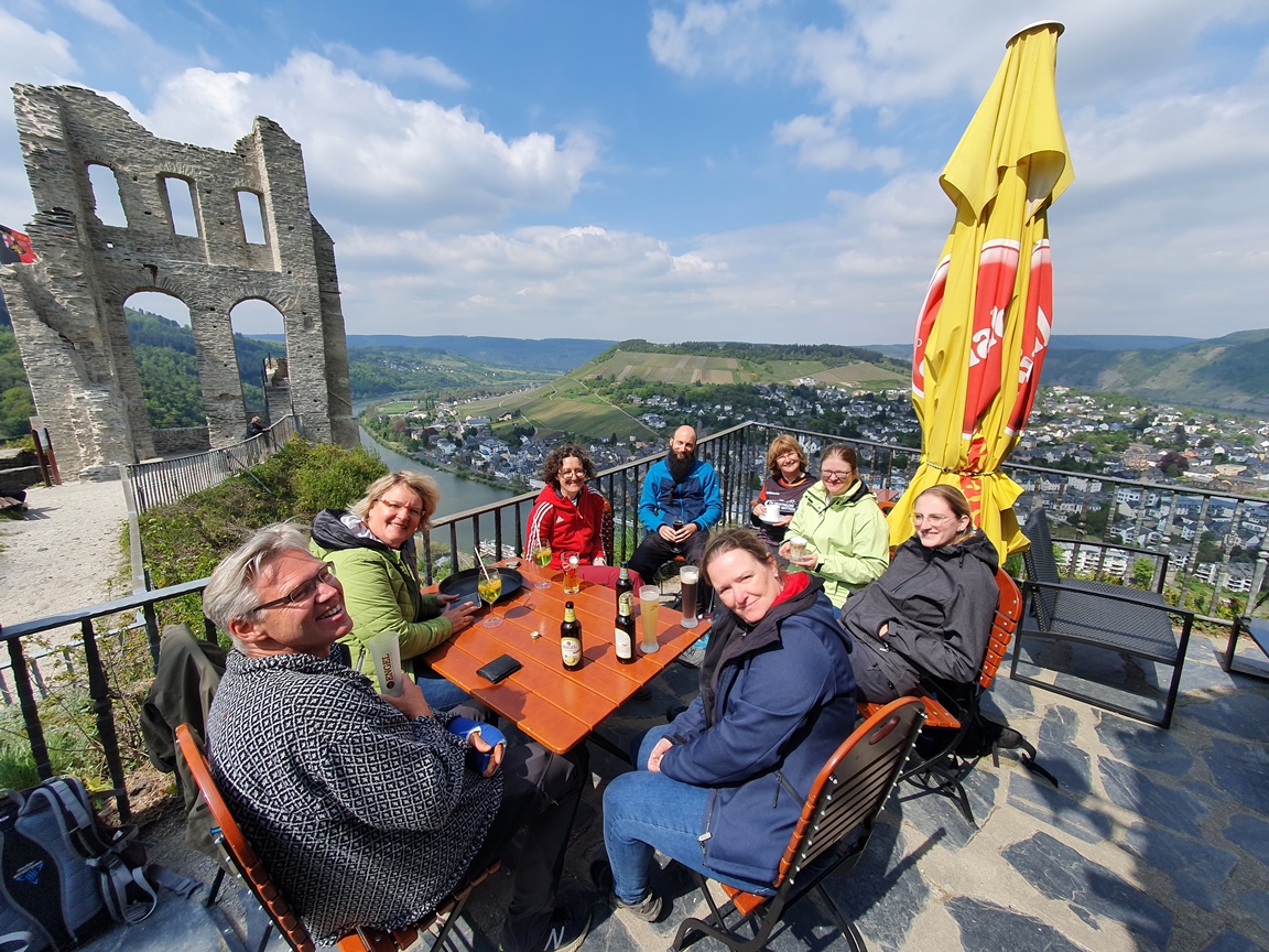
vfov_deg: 89.9
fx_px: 477
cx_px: 634
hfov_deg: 106.2
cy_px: 476
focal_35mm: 13
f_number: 2.2
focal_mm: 1.8
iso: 50
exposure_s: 1/1220
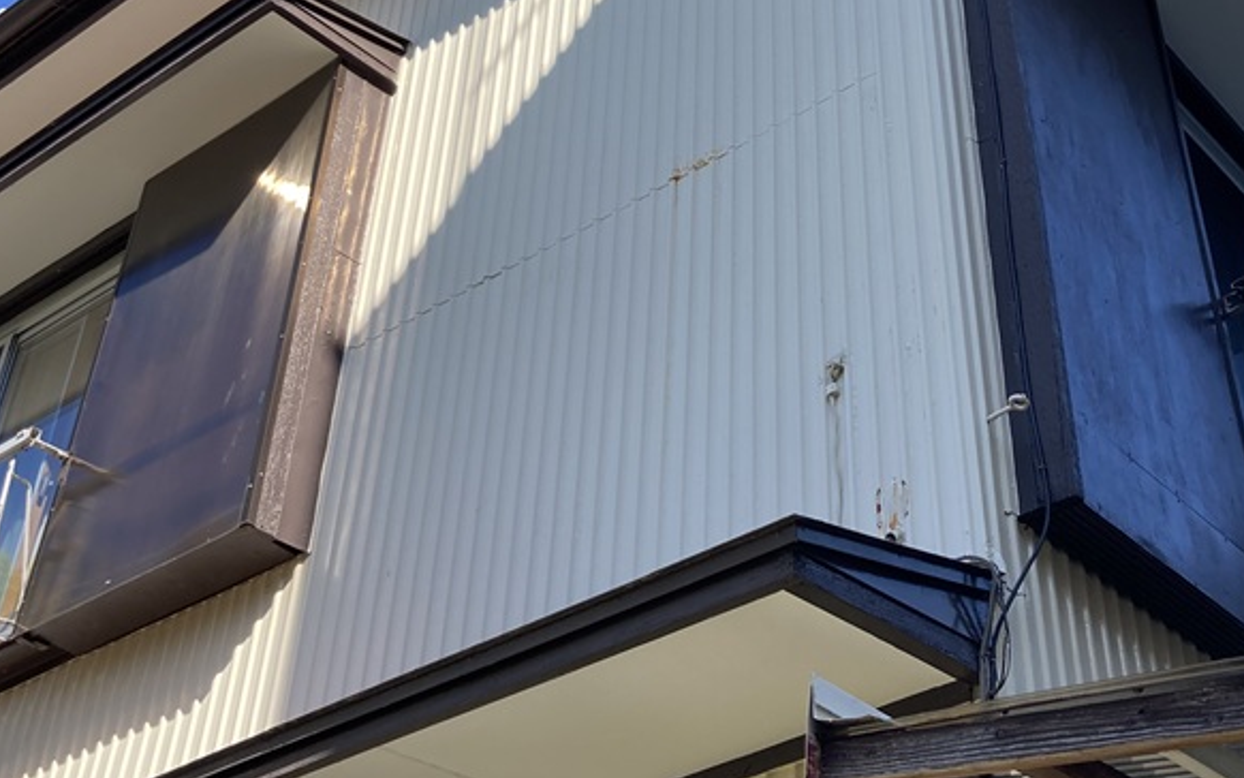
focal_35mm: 51
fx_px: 1729
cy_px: 147
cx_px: 838
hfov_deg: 39.1
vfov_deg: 24.9
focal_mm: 3.99
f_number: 1.8
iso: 20
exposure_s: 1/545
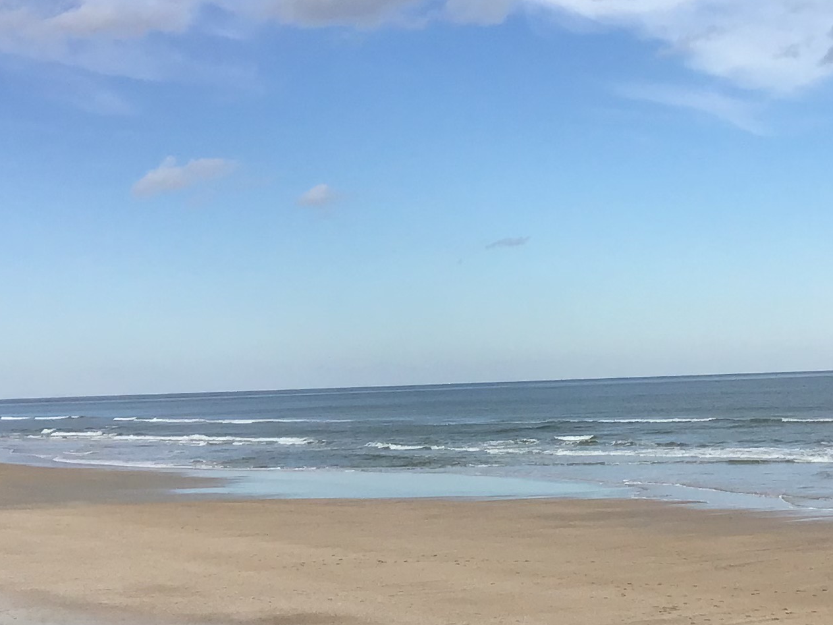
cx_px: 581
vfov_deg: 18.3
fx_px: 1925
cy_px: 450
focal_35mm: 80
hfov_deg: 24.2
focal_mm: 3.3
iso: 25
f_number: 2.4
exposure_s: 1/1597
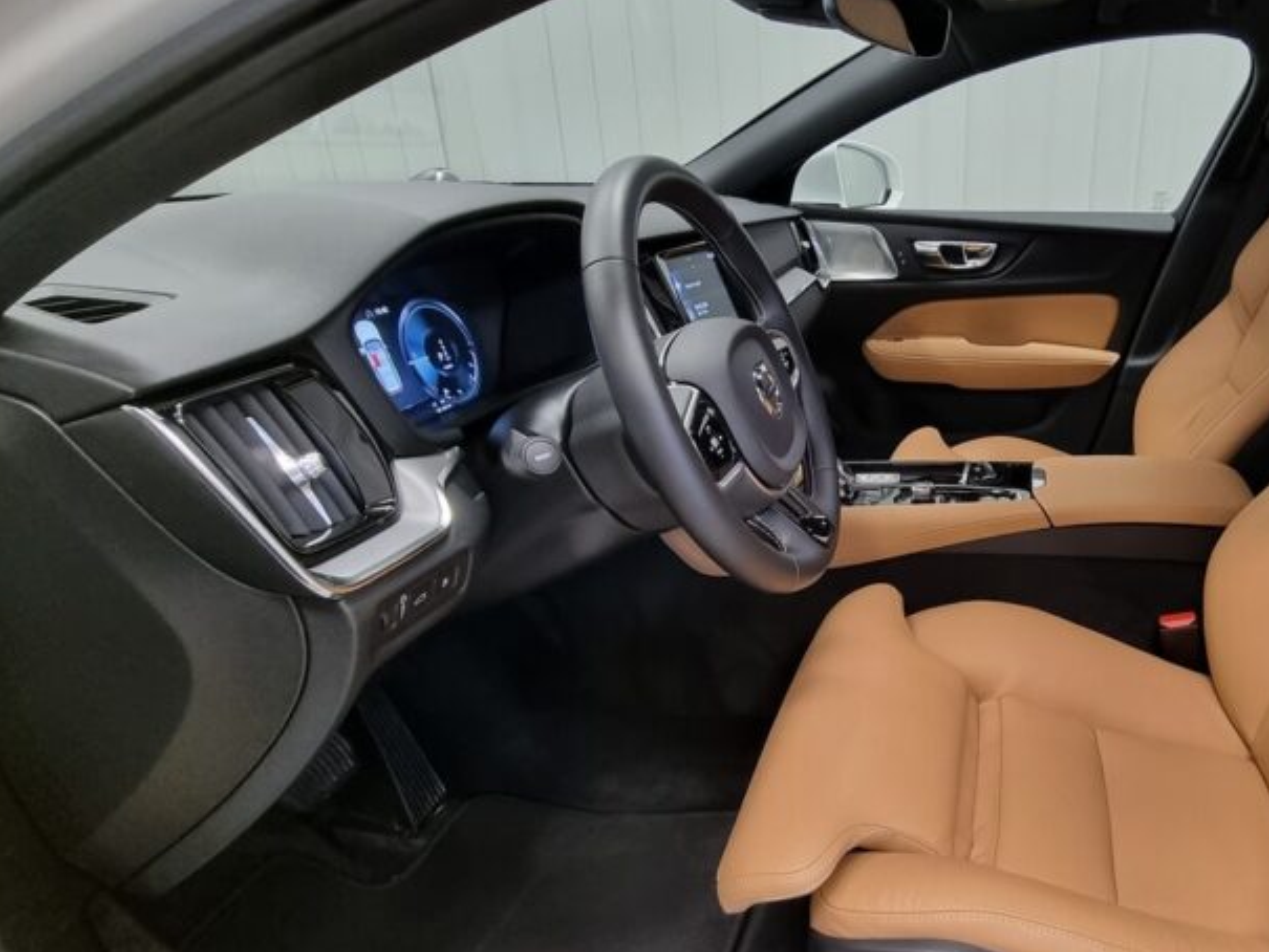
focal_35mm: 22
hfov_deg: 71.1
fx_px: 807
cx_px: 954
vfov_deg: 60.8
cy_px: 554
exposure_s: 1/50
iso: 320
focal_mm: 2.2
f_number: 2.2
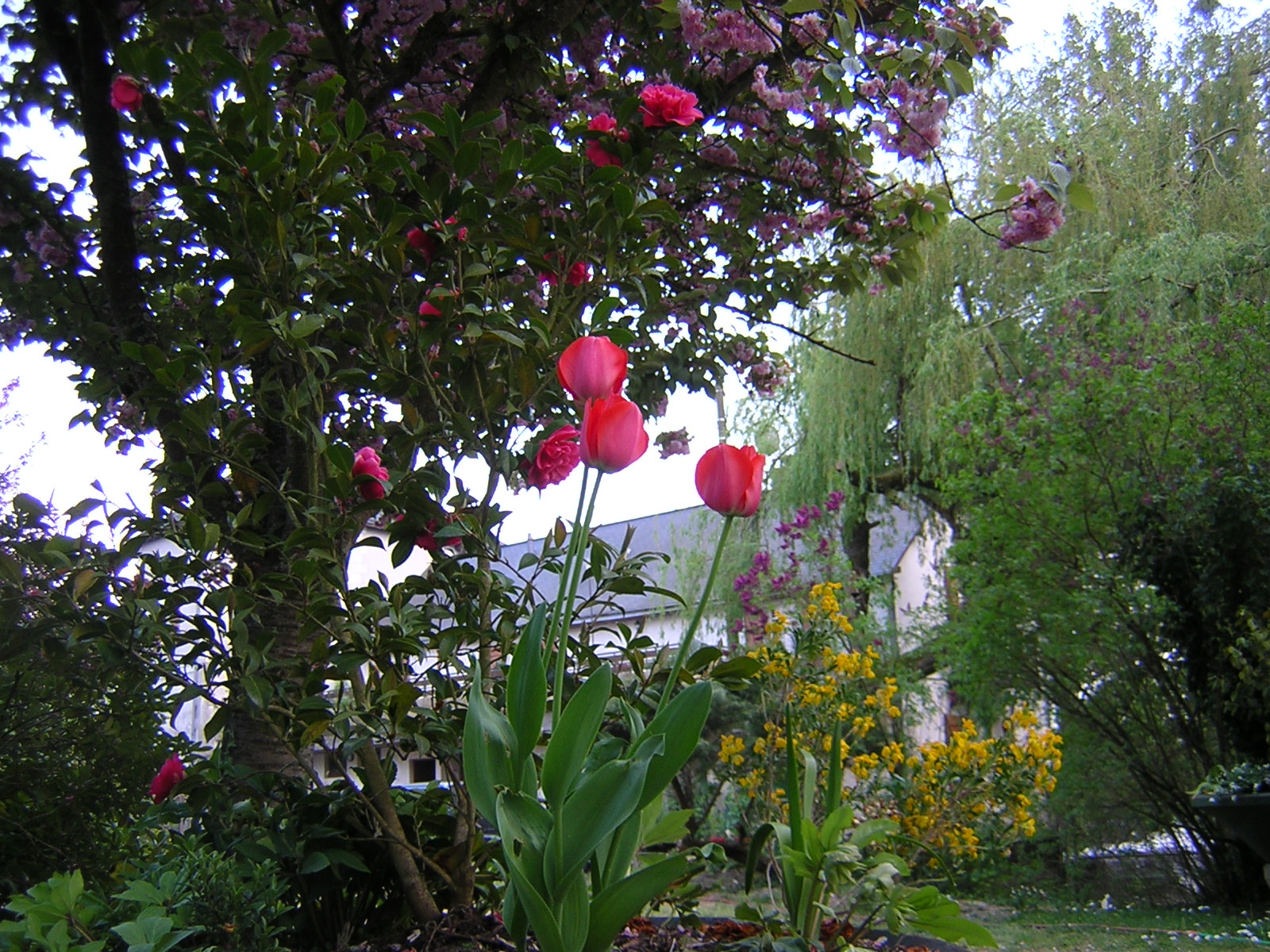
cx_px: 635
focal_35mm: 36
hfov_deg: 51.4
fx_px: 1321
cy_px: 476
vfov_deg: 39.7
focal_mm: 4.7
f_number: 2.6
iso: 100
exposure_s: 1/92.5
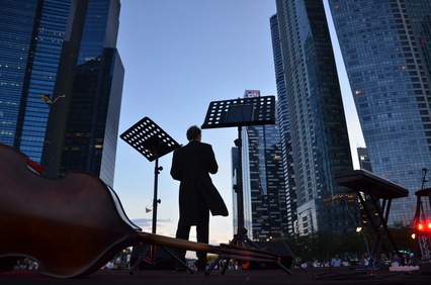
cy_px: 142
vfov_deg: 47.7
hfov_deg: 67.5
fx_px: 323
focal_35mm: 27
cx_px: 216
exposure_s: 1/200
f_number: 4.5
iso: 800
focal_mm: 18
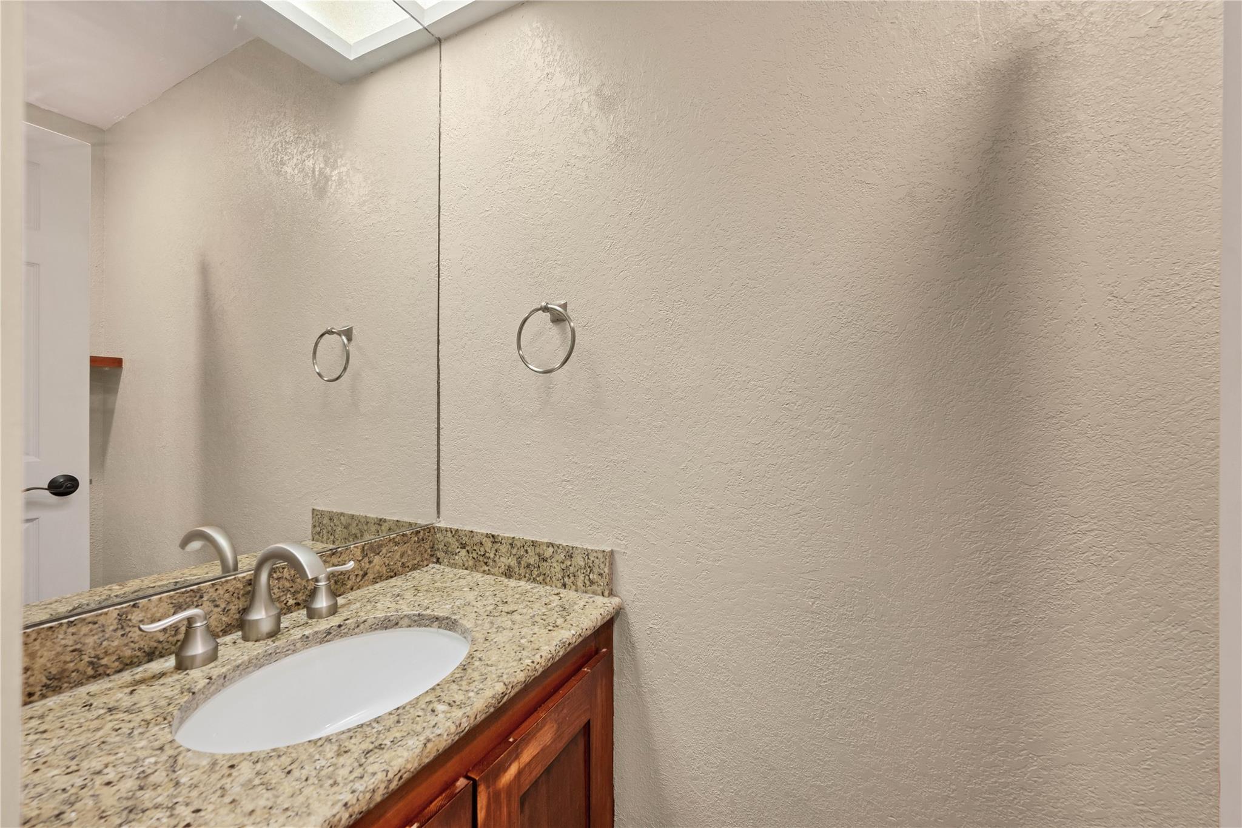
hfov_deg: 104.3
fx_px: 483
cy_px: 414
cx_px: 621
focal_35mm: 14
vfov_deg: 81.2
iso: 400
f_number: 10
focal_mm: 14
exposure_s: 1/4
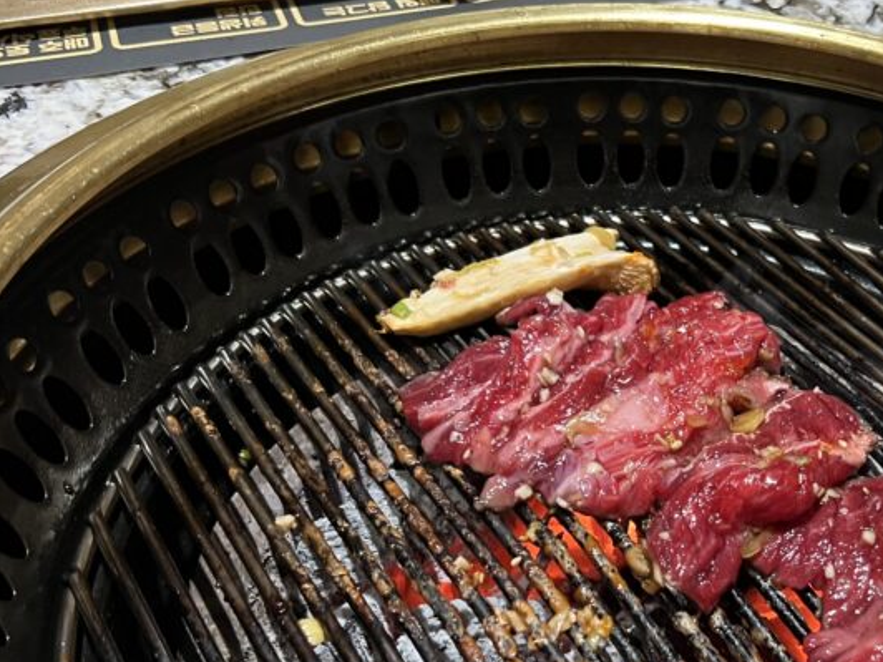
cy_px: 415
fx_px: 1275
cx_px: 687
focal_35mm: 50
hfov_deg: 37.0
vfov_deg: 29.0
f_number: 1.5
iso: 160
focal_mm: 5.7
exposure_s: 1/60.2
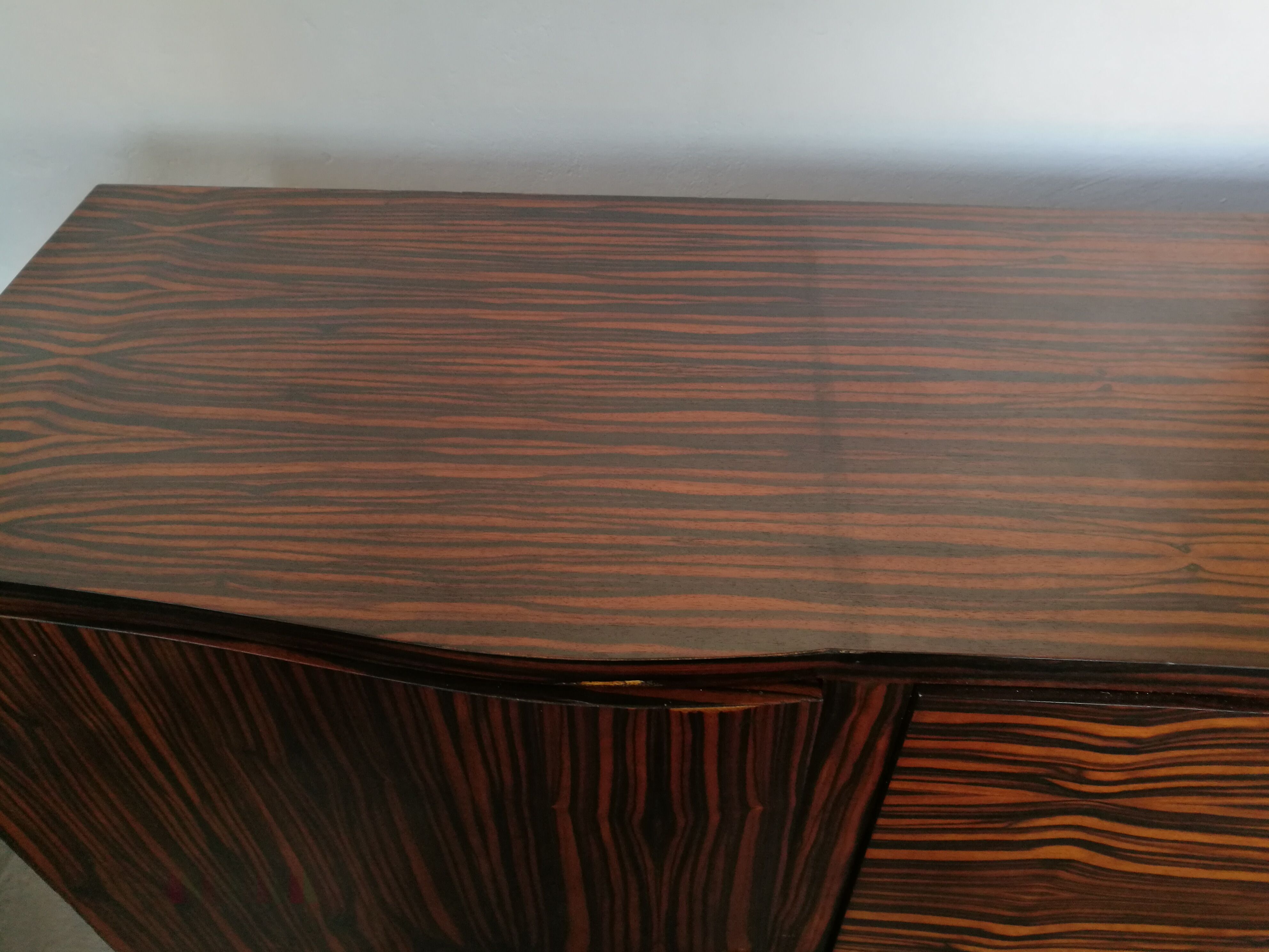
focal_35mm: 27
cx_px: 634
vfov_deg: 51.4
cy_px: 476
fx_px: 990
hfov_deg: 65.3
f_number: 2.2
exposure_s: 1/30
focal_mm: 4.5
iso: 200
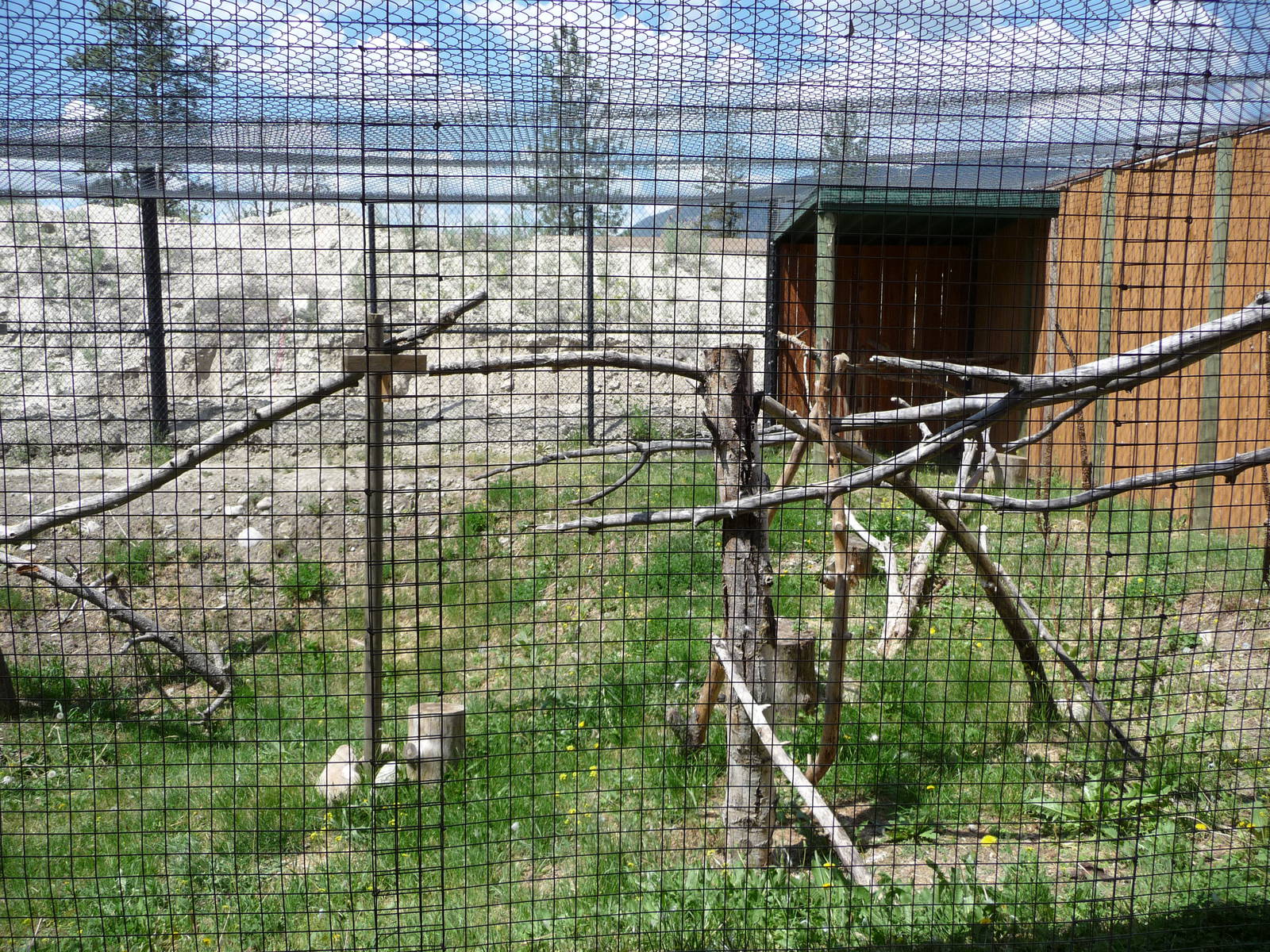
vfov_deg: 49.7
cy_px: 476
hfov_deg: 63.4
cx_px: 635
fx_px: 1027
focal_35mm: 28
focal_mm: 4.7
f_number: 3.3
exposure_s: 1/800
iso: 100
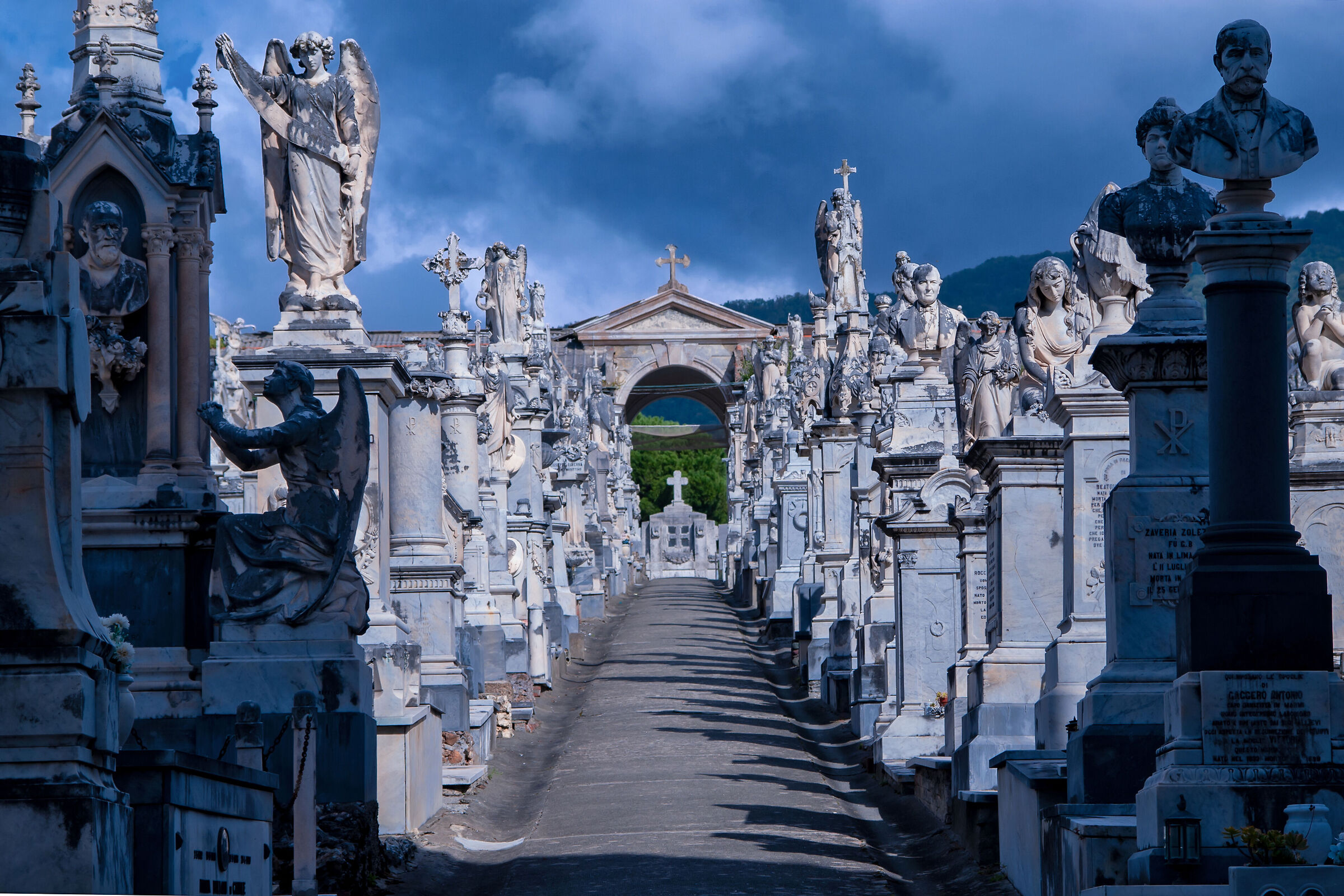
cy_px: 448
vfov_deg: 13.0
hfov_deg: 19.5
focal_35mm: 105
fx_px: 3920
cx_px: 672
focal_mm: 70
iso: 100
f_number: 8
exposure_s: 1/320
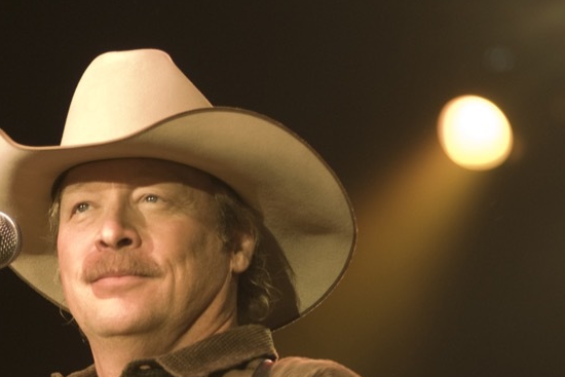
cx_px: 193
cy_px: 392
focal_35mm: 380
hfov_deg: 5.4
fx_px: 5965
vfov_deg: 3.6
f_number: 8
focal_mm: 116
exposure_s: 1/125
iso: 400
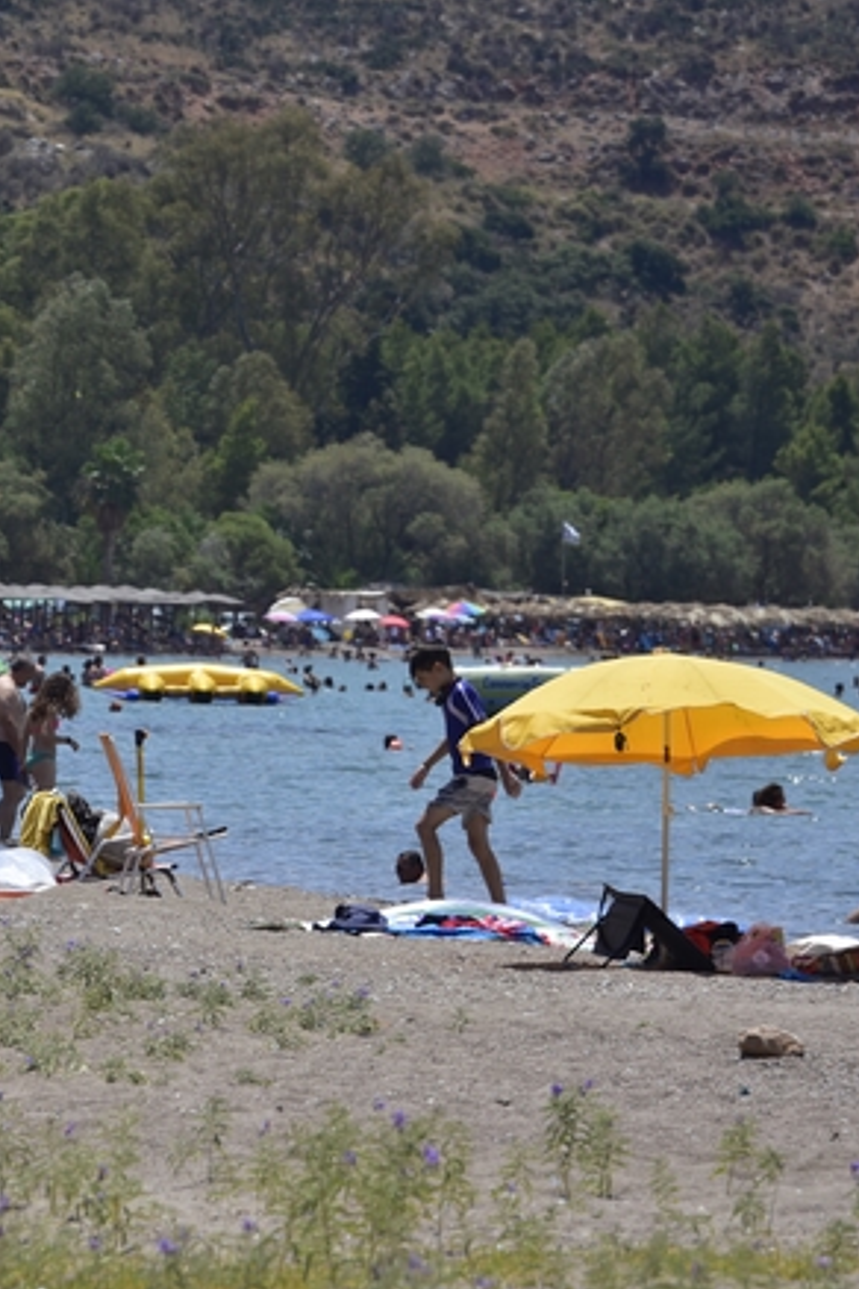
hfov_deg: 4.2
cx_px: -3
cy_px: 644
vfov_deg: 6.3
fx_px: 11730
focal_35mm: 328
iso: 100
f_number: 5.6
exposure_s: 1/800
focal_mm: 145
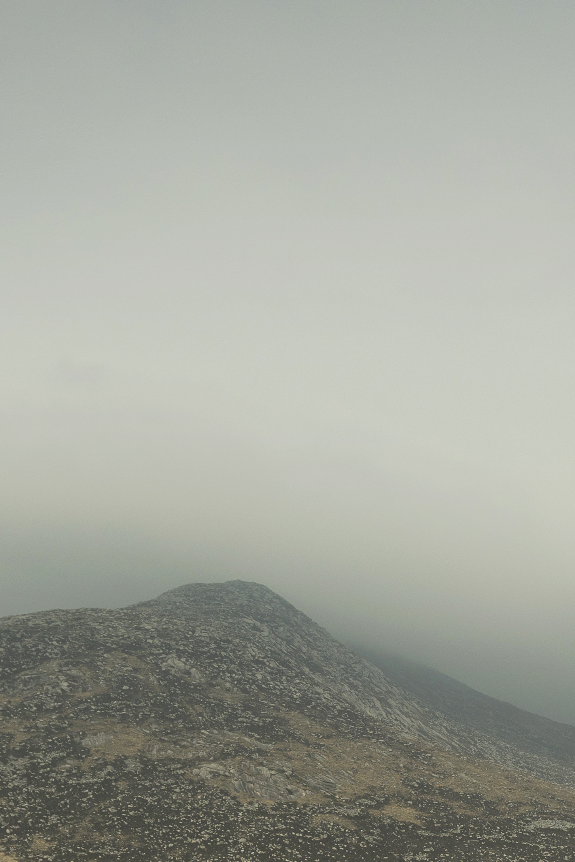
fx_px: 1485
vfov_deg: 29.8
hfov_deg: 20.2
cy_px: 894
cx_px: 739
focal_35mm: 62
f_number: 8
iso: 160
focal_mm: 17
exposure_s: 1/320
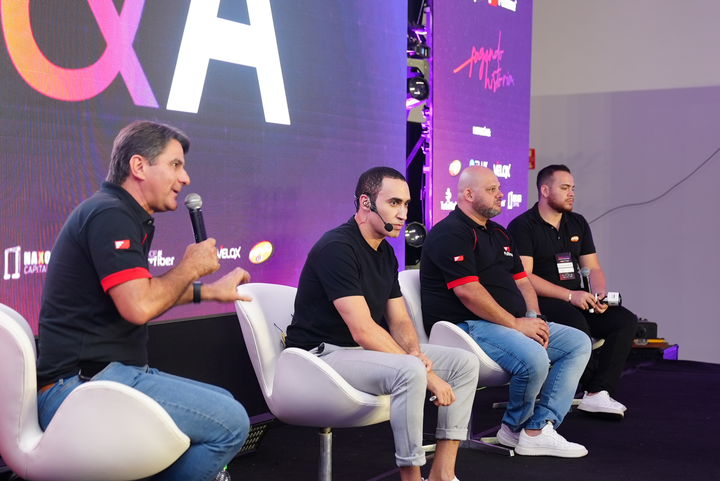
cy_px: 240
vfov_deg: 18.2
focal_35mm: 75
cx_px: 360
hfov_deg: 27.0
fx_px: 1501
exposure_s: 1/80
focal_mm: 50
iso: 640
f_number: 2.8
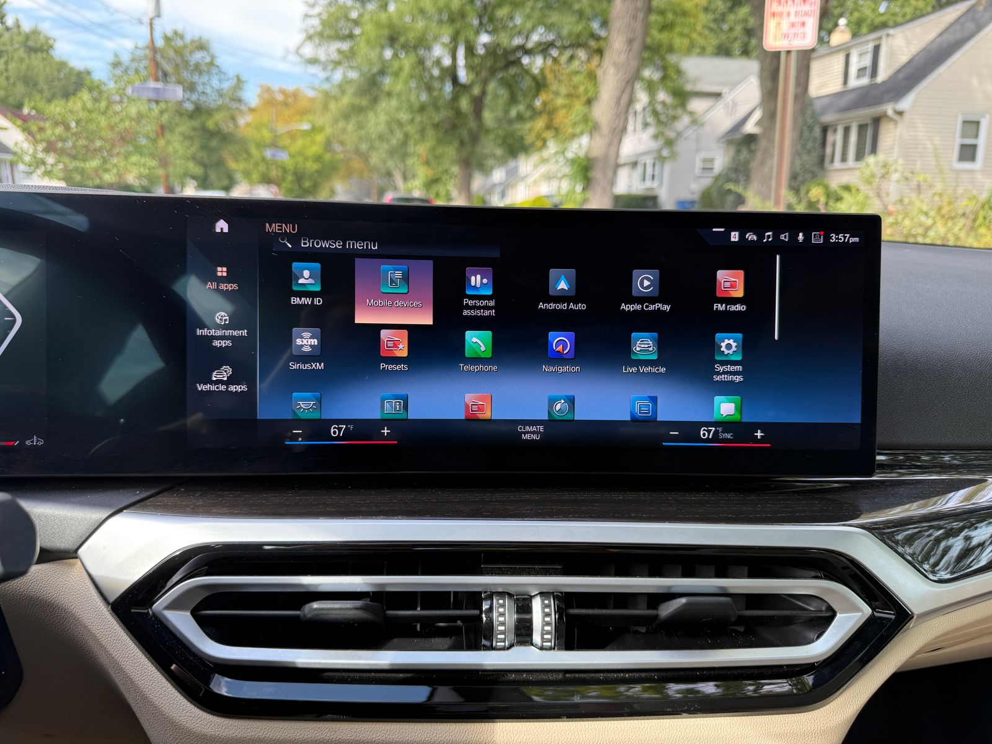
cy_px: 372
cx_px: 496
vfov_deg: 56.8
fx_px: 688
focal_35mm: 24
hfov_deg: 71.6
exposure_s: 1/196
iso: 64
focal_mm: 6.76
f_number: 1.78
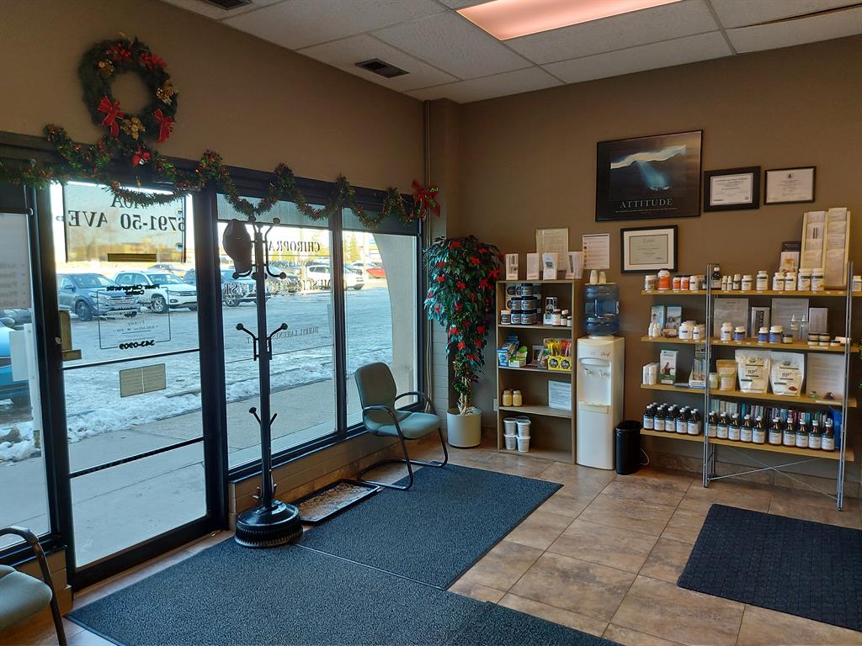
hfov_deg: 71.6
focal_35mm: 24
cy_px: 323
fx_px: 598
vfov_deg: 56.8
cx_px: 431
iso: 50
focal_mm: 5.23
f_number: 1.8
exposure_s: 1/60
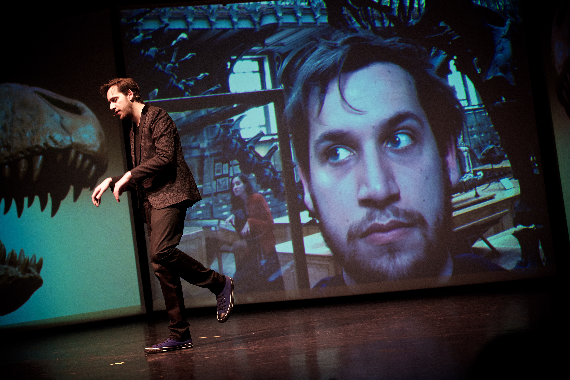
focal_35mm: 70
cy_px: 190
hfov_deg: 28.8
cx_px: 285
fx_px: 1109
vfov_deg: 19.5
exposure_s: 1/125
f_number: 3.5
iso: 2000
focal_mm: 70
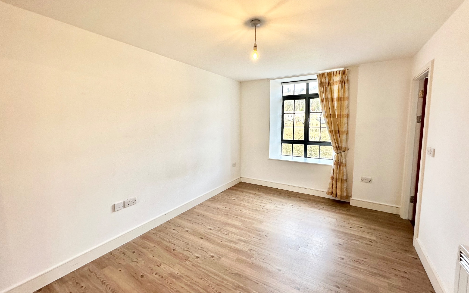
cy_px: 140
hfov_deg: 101.5
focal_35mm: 15
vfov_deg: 74.7
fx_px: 192
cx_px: 235
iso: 100
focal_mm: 2.22
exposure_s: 1/100
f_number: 2.2
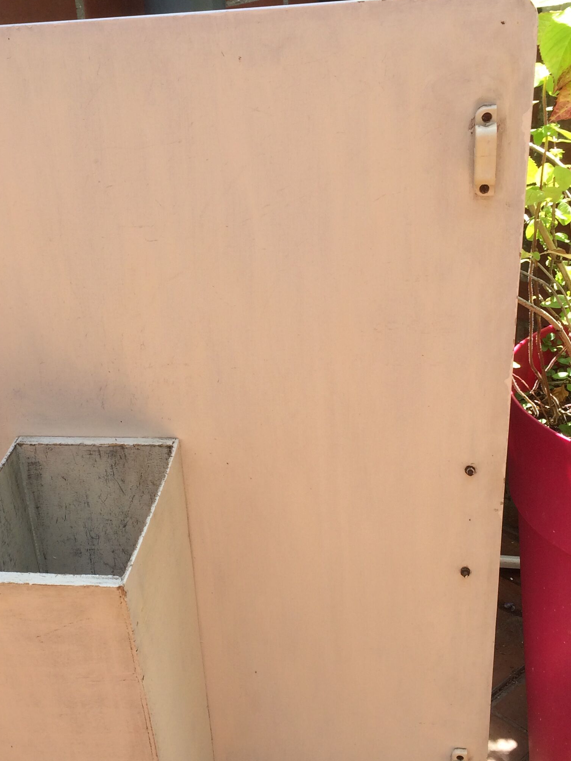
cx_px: 164
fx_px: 1034
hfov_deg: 30.5
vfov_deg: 40.4
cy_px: 406
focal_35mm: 47
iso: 32
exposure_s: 1/336
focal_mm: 4.15
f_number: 2.2
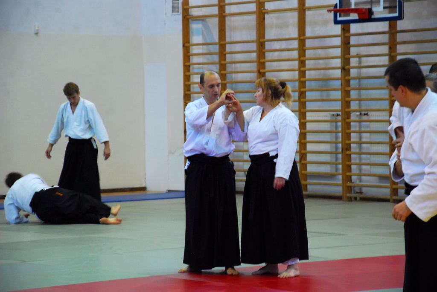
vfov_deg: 9.4
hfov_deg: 13.9
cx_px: 218
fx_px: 1786
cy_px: 146
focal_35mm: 147
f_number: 5.6
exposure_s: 1/40
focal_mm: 98
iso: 800
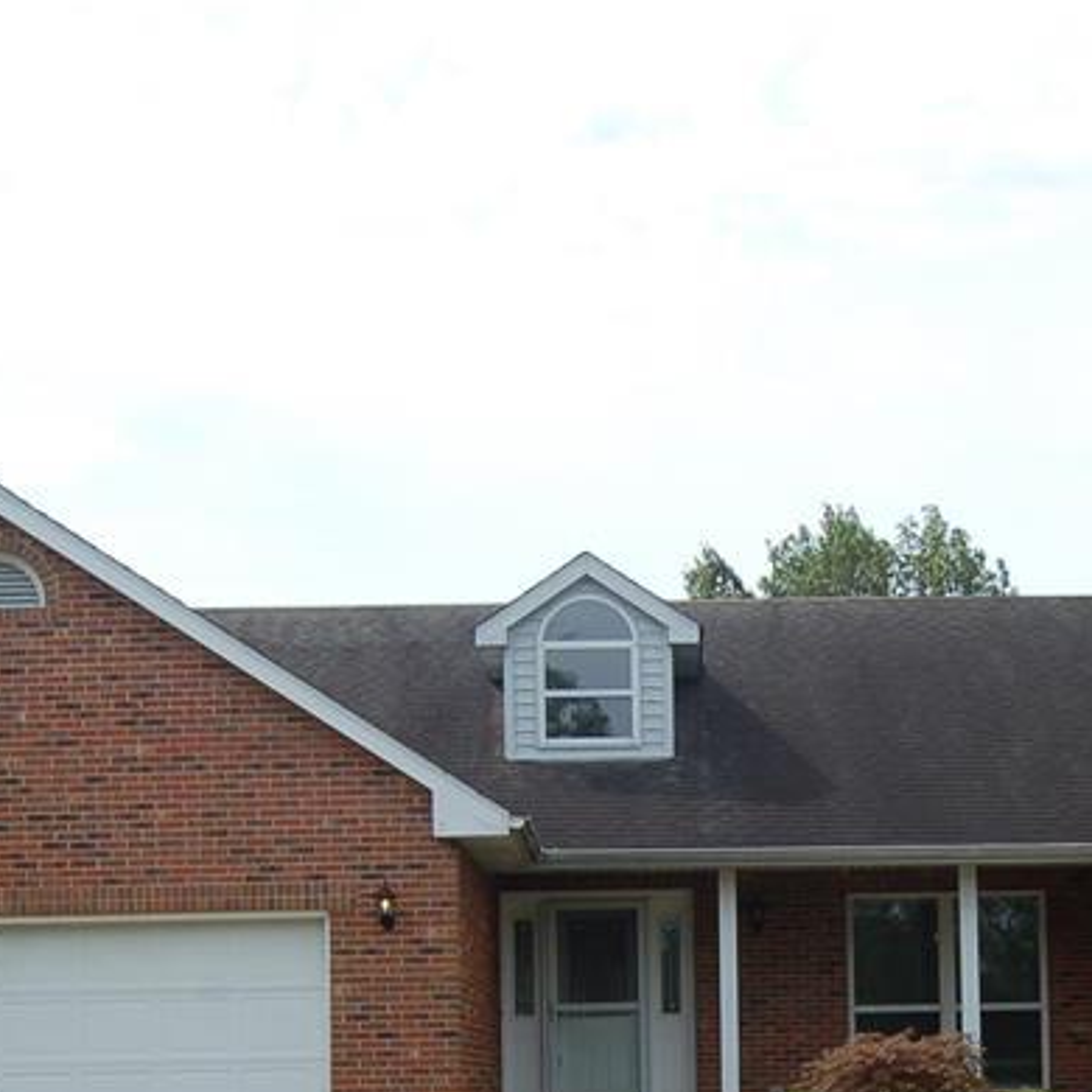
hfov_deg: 24.2
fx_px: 2534
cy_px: 980
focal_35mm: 71
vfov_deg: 23.7
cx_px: 741
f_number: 9
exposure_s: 1/320
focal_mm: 20
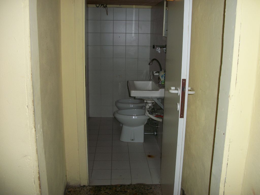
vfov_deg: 40.7
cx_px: 130
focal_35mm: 35
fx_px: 263
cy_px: 98
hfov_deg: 52.6
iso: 80
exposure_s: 1/30
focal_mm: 6.3
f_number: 3.1
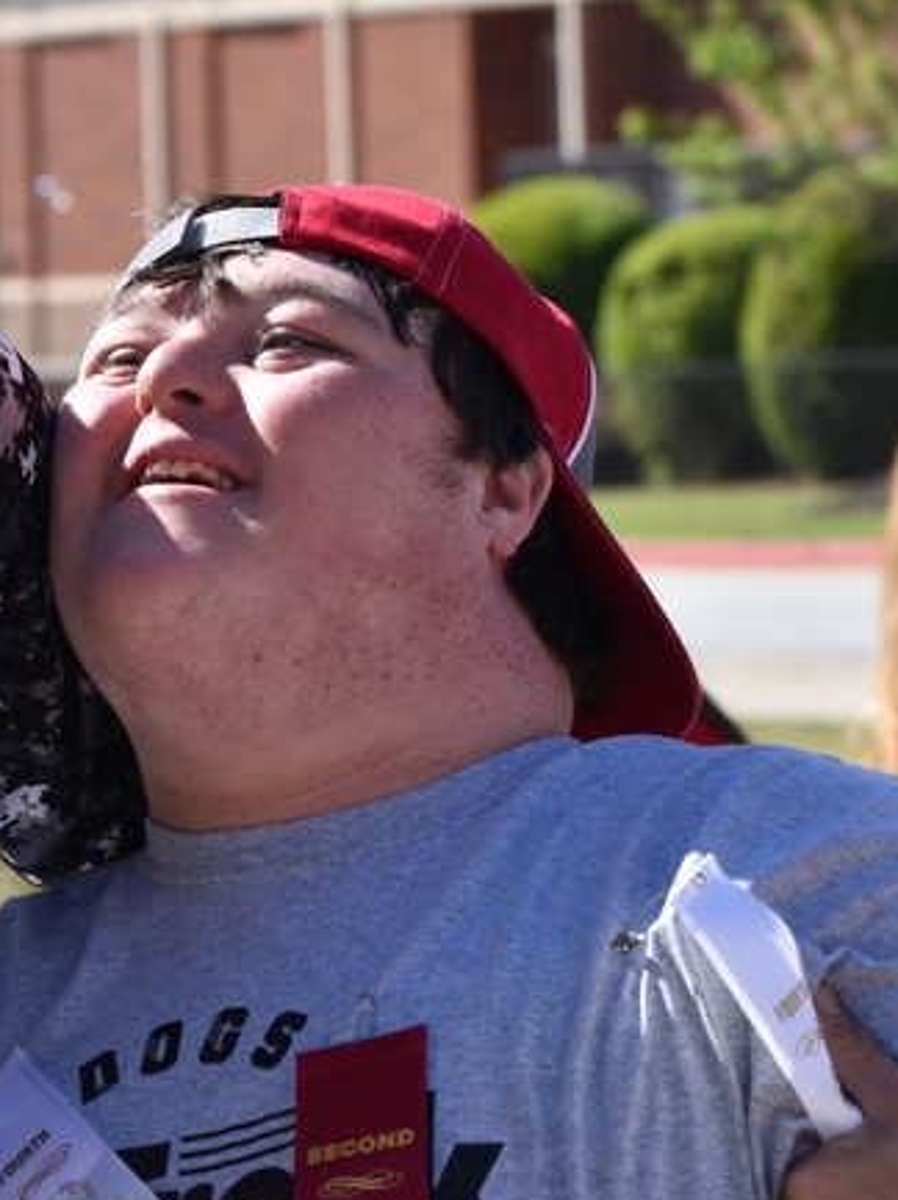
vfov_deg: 8.3
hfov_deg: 6.2
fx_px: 8279
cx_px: 123
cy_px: 374
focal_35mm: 239
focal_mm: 70
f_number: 6.3
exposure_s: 1/640
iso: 200
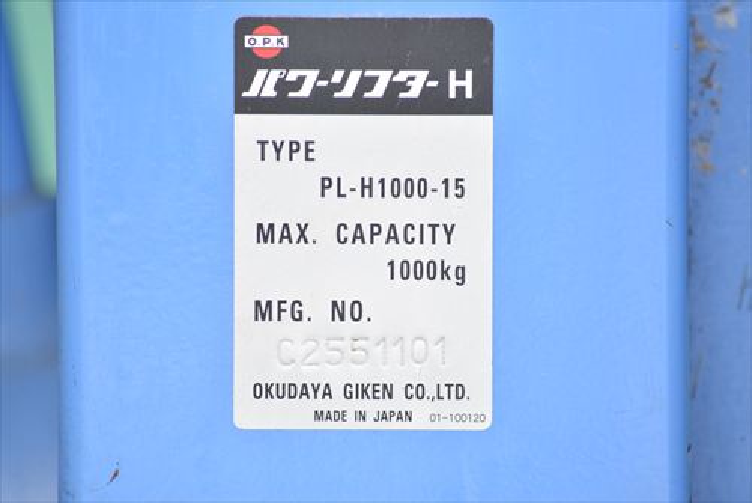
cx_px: 376
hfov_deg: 4.6
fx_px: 9405
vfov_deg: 3.1
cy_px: 252
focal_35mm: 450
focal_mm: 300
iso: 1250
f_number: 6.3
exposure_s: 1/200
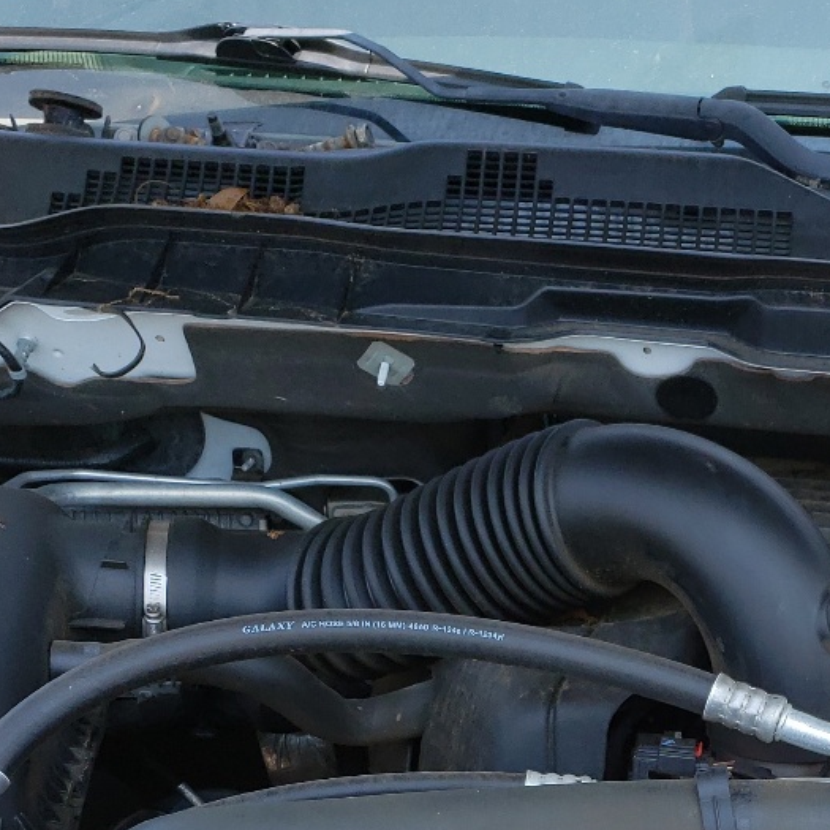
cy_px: 881
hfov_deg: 23.9
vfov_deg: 23.4
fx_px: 1899
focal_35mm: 70
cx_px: 776
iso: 50
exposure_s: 1/833
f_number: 1.5
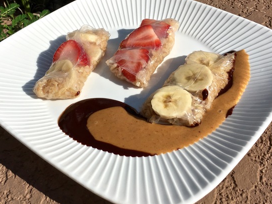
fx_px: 338
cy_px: 91
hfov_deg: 43.8
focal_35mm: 43
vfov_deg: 33.6
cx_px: 127
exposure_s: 1/2481
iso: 25
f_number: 2.2
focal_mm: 4.15
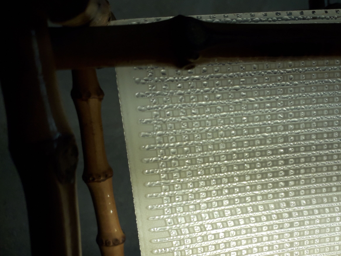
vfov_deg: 37.3
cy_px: 172
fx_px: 374
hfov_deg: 48.2
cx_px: 227
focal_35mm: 38
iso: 40
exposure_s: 1/404
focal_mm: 3.6
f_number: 1.9
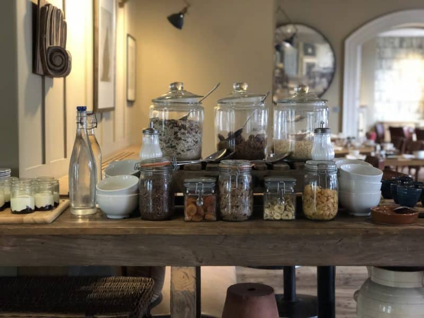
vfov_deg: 25.7
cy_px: 159
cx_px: 212
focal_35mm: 57
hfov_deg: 33.8
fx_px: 698
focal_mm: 6.6
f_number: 2.8
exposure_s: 1/50
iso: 800
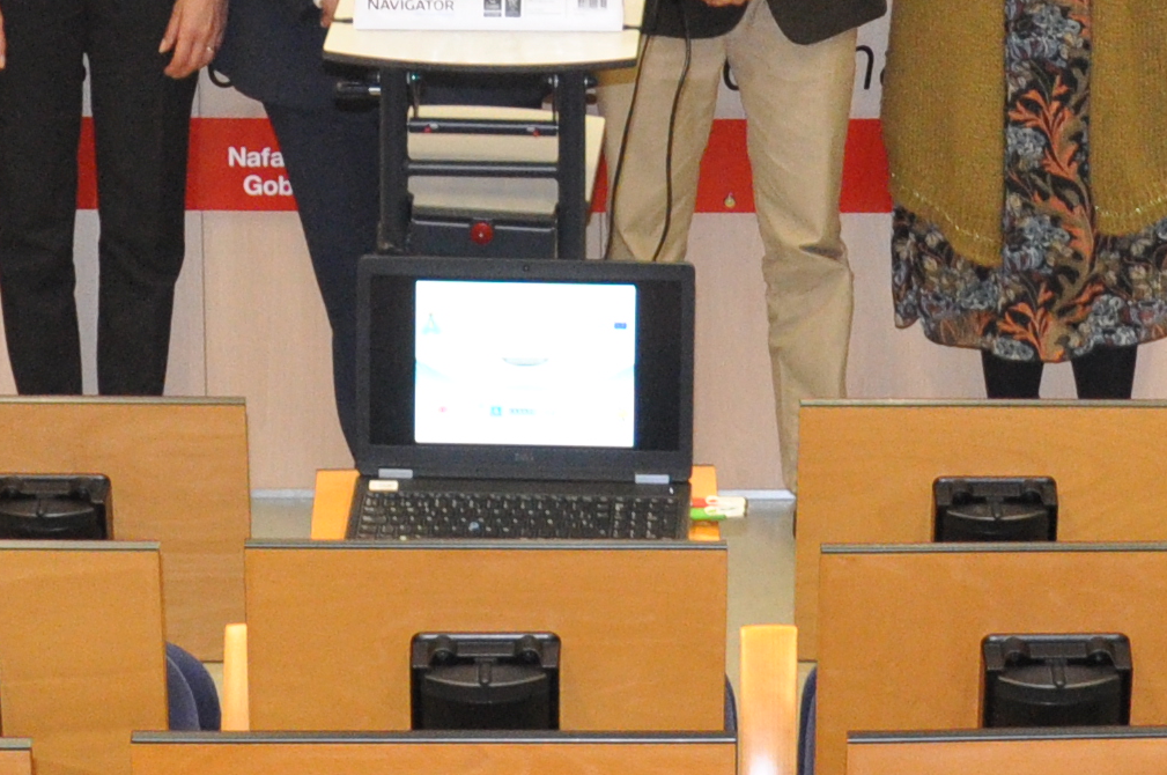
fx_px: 4953
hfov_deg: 13.4
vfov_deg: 8.8
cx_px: 876
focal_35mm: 153
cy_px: -184
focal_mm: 24
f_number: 4.5
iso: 1250
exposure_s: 1/60
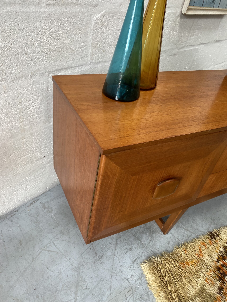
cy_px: 151
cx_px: 114
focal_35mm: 26
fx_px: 227
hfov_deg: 53.1
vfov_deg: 67.3
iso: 100
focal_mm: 4.25
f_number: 1.8
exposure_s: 1/121
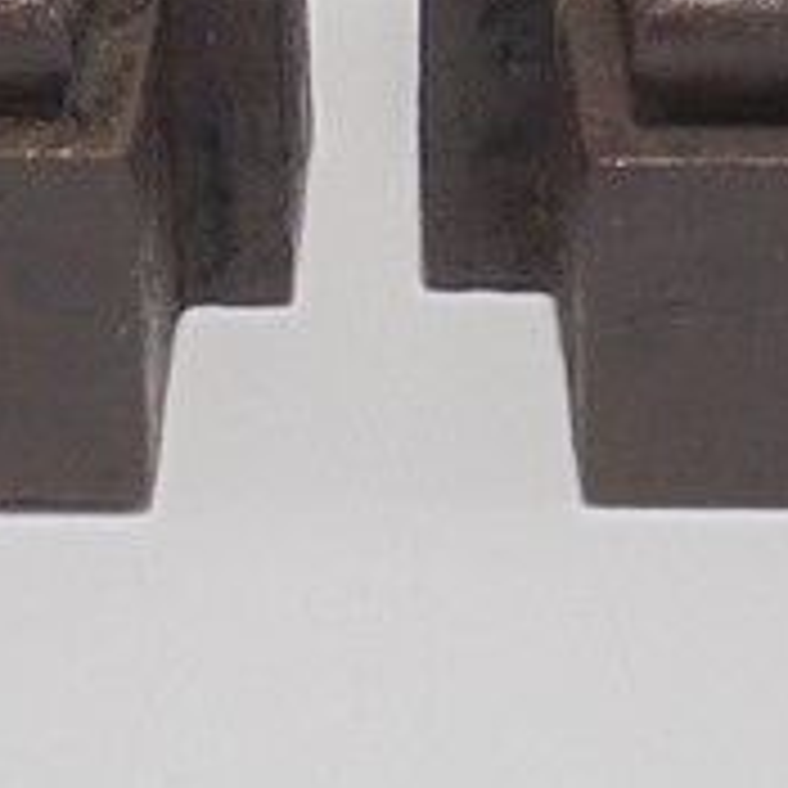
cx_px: 392
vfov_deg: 9.6
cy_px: -669
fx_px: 4456
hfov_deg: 10.1
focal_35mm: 173
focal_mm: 6.9
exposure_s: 1/50
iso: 100
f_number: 4.2
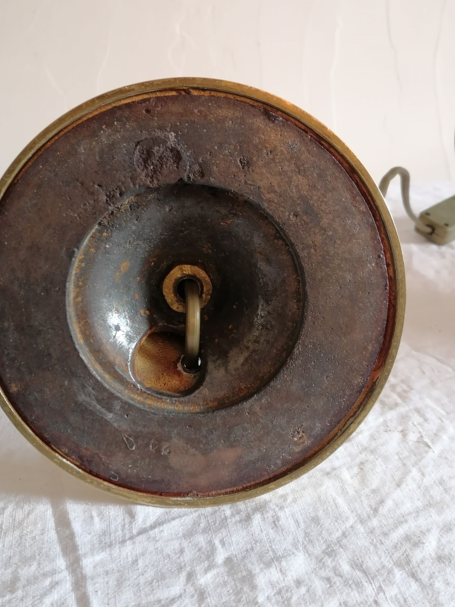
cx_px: 215
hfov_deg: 30.9
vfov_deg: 40.4
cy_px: 296
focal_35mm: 47
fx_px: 824
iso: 400
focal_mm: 5.4
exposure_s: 1/33.3
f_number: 1.8
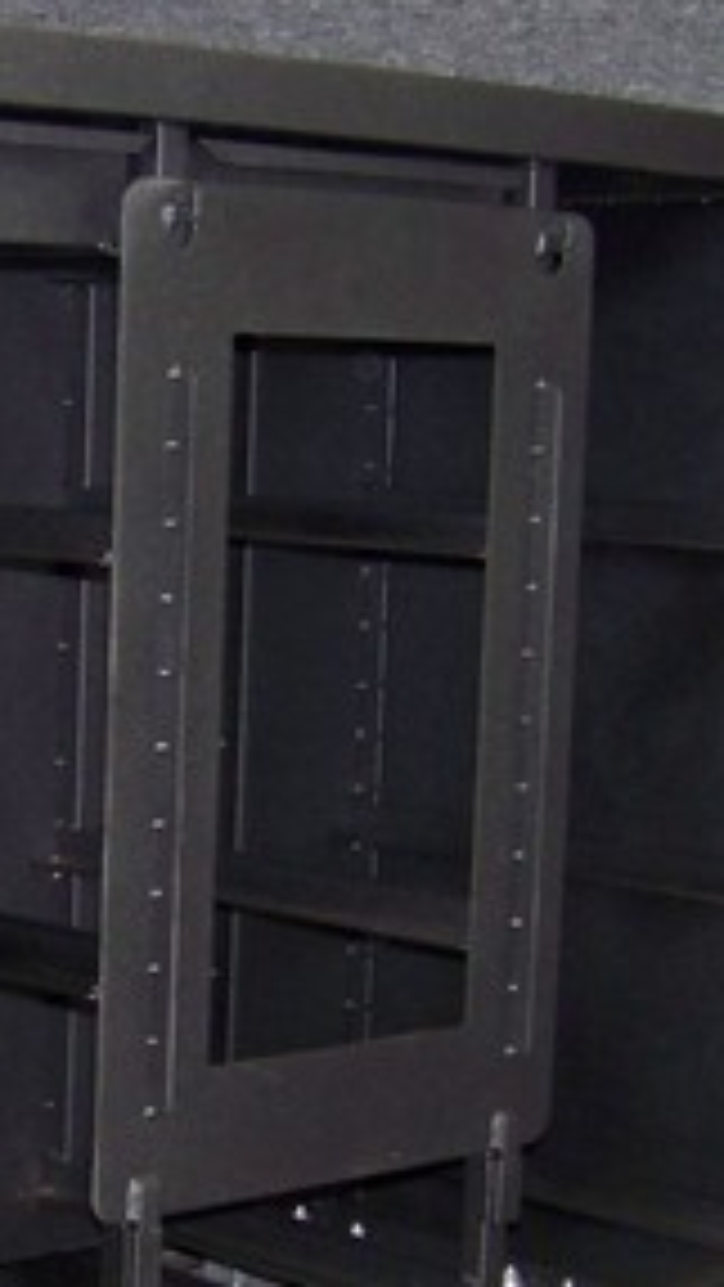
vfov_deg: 22.0
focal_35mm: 96
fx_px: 3274
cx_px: -27
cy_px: 956
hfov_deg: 12.4
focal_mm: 5.85
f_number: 2.8
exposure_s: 1/30
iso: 200
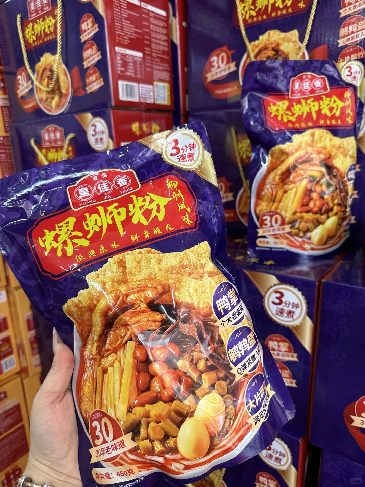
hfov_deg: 56.8
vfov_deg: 71.6
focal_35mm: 24
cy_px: 244
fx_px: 337
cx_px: 182
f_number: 1.78
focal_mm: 6.86
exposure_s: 1/50
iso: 125
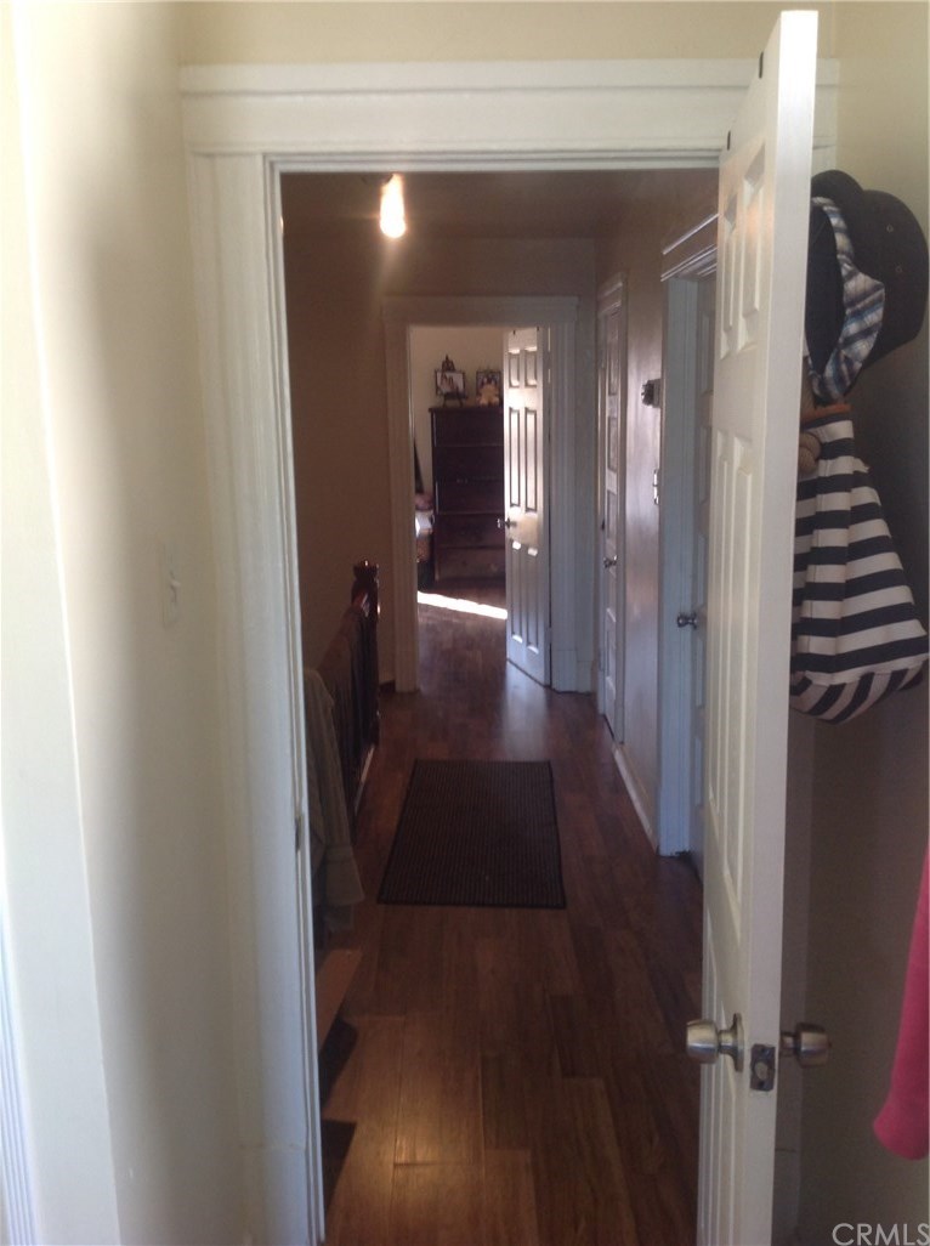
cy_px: 623
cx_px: 465
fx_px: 1257
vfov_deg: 52.7
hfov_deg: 40.6
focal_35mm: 35
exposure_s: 1/15
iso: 80
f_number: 2.4
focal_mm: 4.28
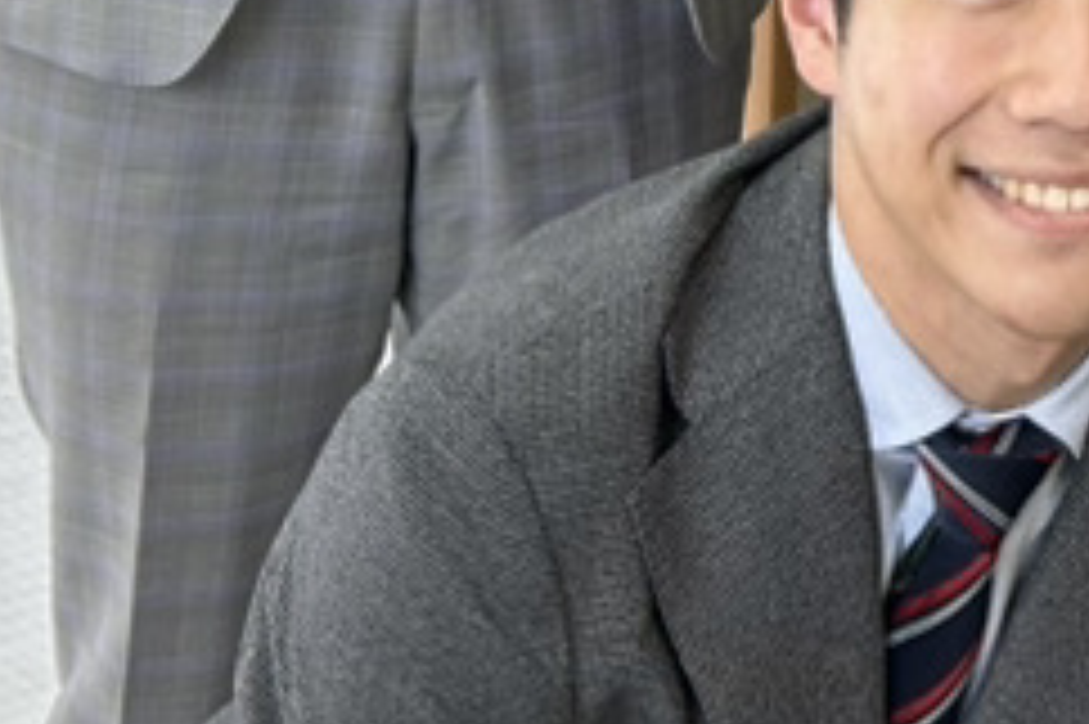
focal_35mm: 134
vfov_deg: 9.5
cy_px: -742
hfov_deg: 14.3
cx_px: 1611
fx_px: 4051
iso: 64
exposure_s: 1/60
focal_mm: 5.7
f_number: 1.5
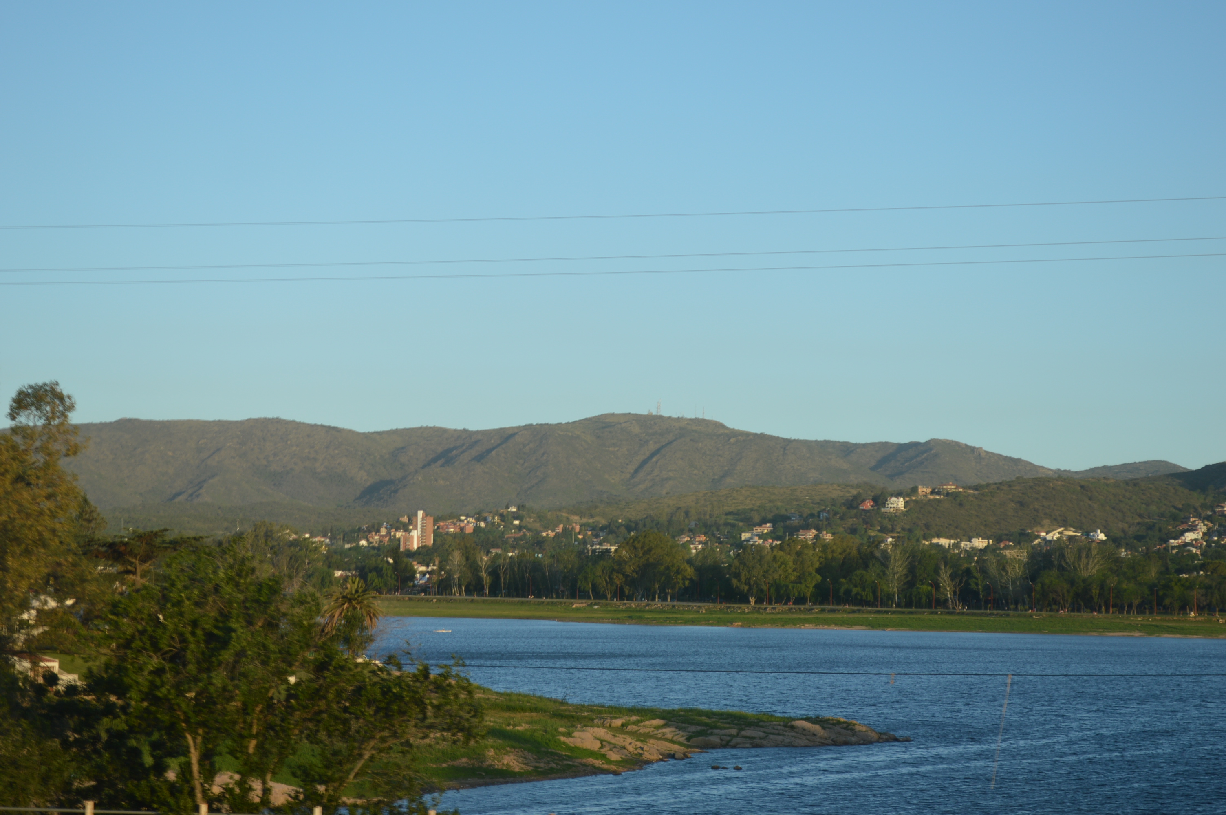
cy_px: 408
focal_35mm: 82
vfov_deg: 16.5
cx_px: 613
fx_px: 2807
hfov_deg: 24.6
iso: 100
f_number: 5.6
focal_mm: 55
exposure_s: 1/125
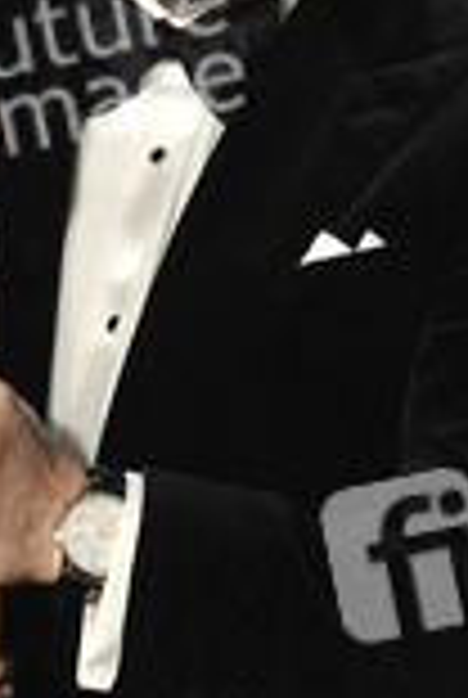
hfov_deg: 2.7
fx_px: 9997
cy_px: 311
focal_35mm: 515
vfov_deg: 4.0
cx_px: 146
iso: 2500
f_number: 5
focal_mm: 200
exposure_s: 1/125
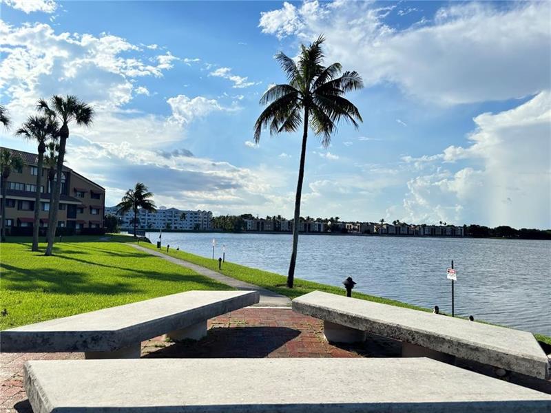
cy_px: 206
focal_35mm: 26
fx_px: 414
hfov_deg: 67.3
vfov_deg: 53.1
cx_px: 276
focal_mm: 5.96
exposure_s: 1/4255
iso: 50
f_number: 1.6
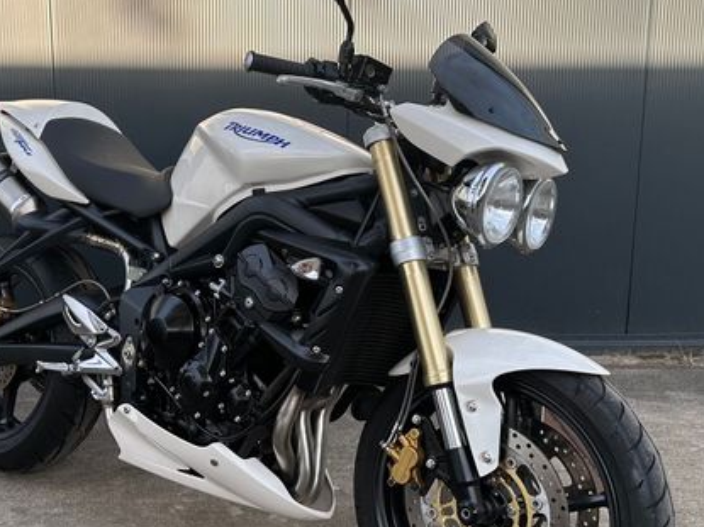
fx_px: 752
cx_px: 263
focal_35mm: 37
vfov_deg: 38.6
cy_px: 290
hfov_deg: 49.6
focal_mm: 6.86
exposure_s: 1/298
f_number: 1.78
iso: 80
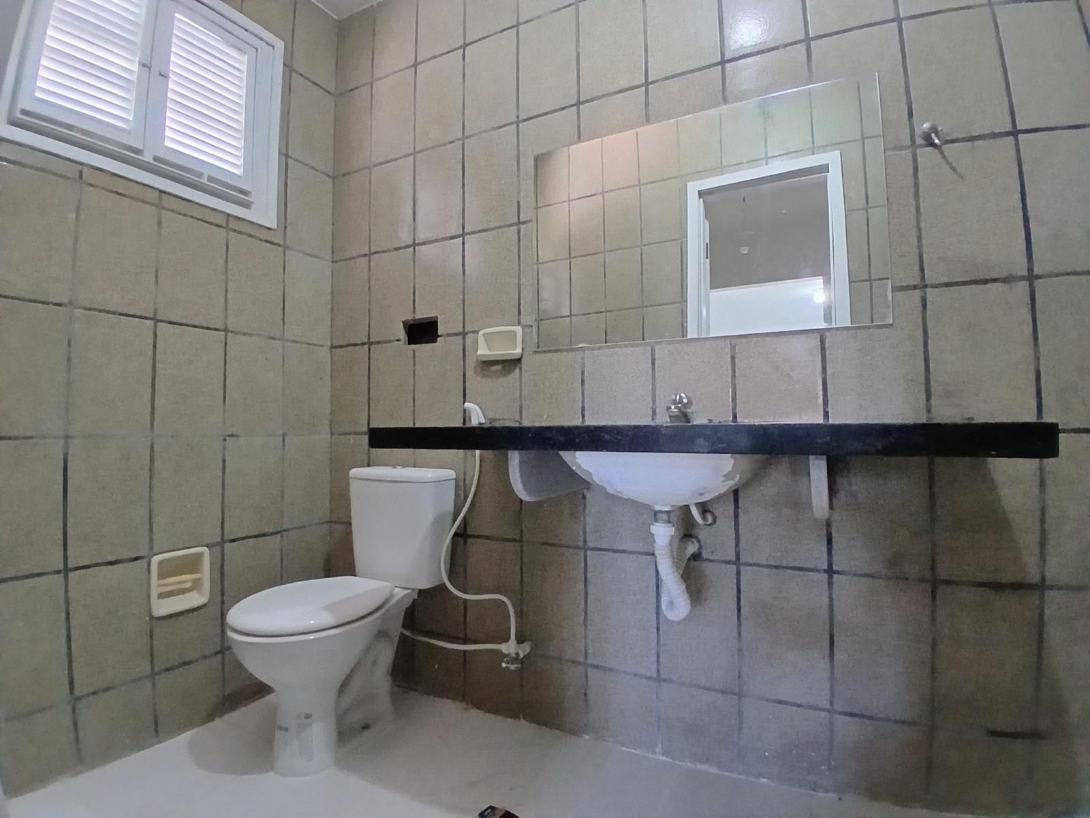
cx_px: 545
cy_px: 409
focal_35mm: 17
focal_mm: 1.4
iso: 800
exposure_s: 1/17.1
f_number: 2.2
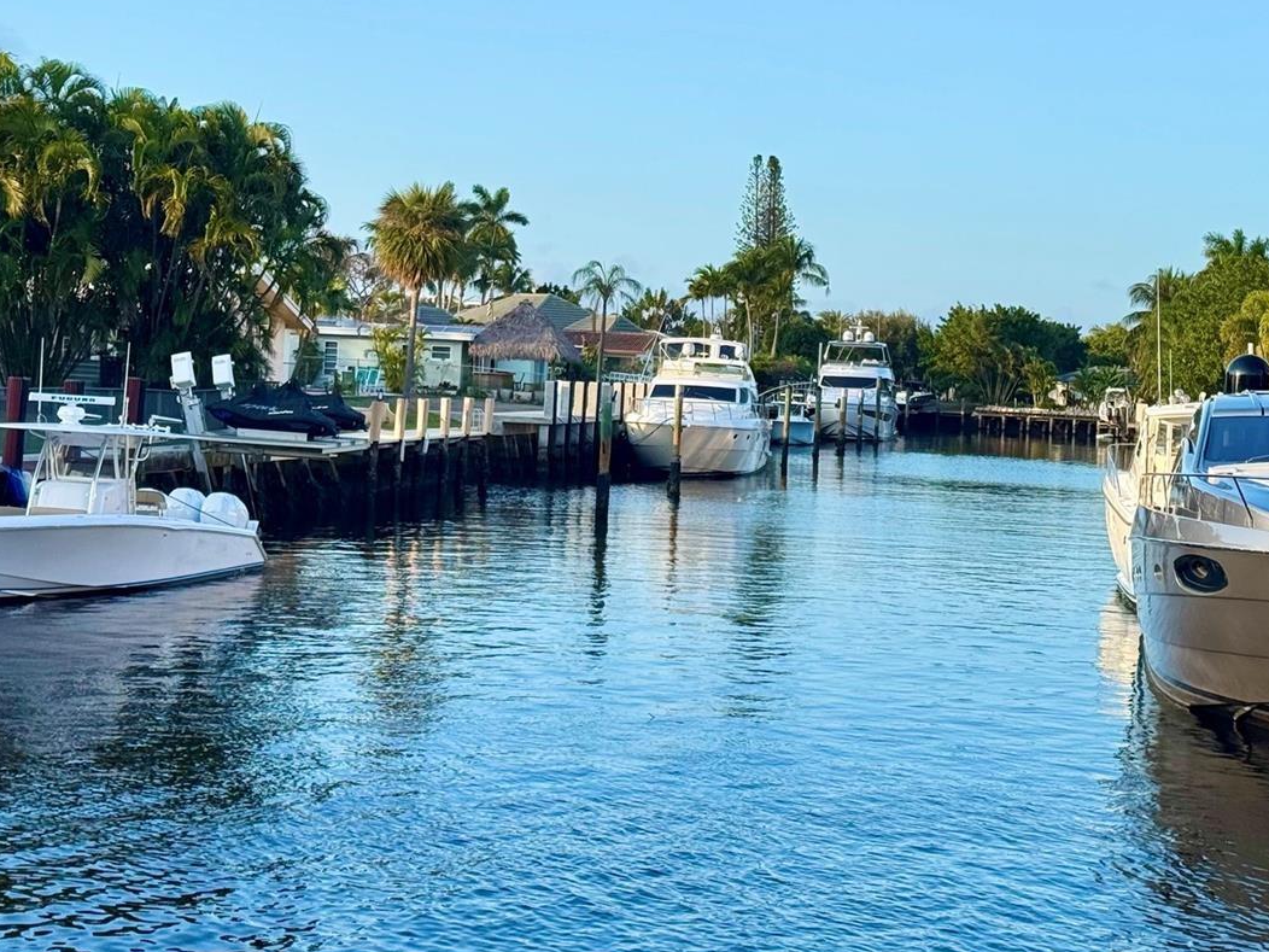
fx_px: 2676
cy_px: 376
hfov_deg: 26.7
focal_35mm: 73
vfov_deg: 20.1
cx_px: 689
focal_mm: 6.76
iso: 64
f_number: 1.78
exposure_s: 1/1869
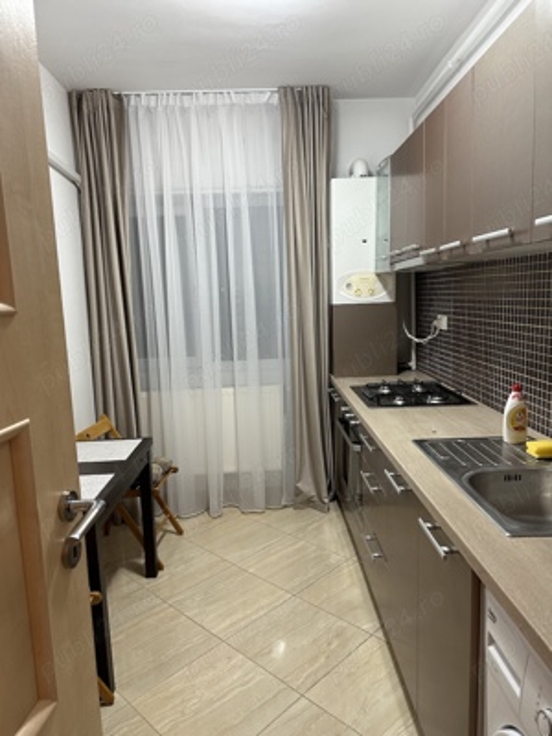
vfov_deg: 71.6
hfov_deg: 56.8
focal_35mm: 24
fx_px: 510
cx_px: 276
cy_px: 368
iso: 200
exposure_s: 1/50
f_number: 1.78
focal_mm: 6.86
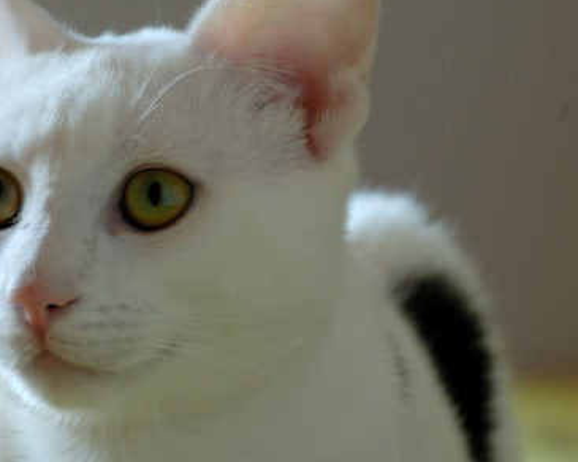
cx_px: 144
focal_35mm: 313
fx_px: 5350
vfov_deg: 4.9
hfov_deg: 6.2
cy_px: 186
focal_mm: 135
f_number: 10
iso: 320
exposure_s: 1/8
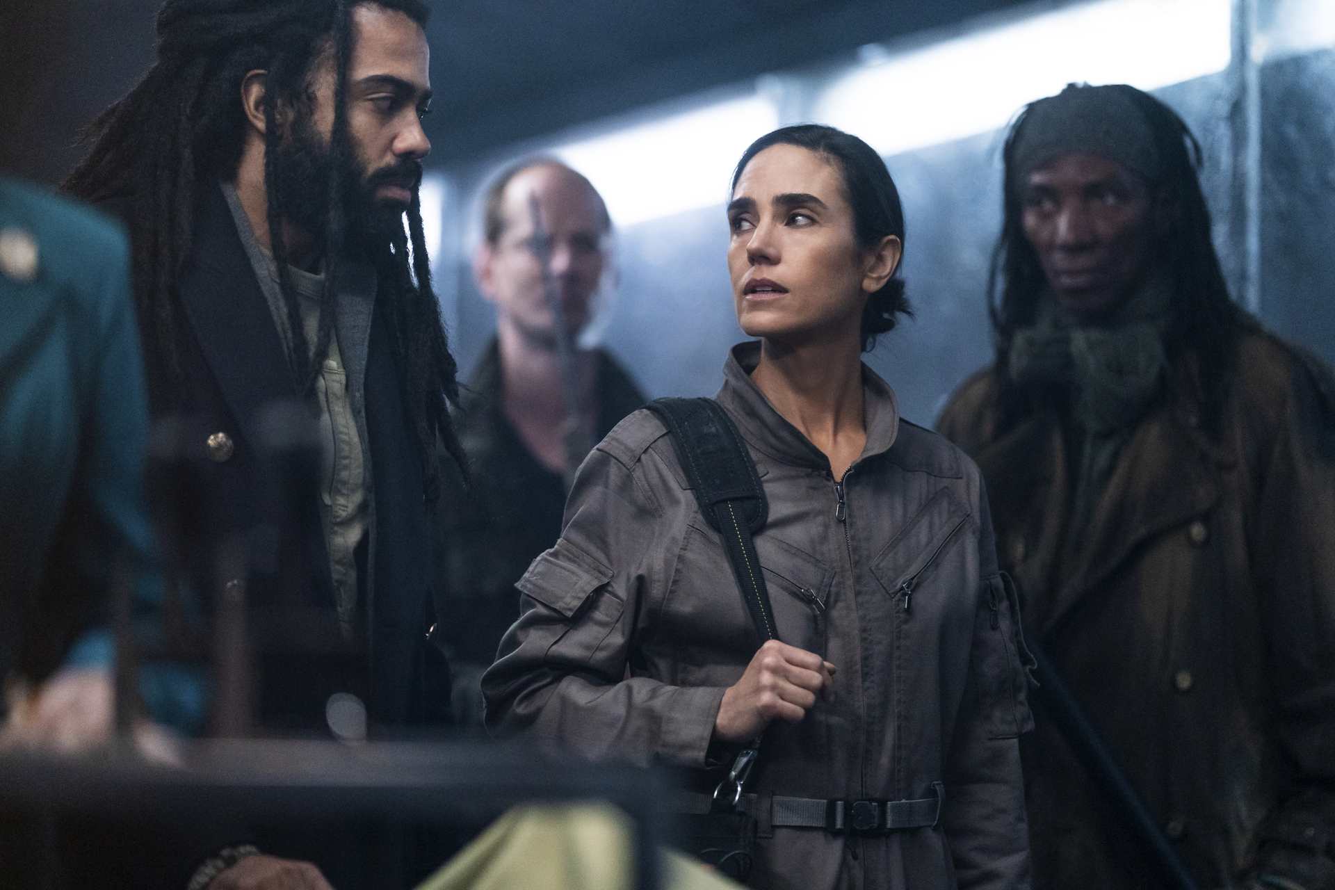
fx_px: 5006
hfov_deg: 15.2
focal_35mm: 135
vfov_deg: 10.2
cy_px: 445
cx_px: 668
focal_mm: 135
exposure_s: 1/125
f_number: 1.8
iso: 4000
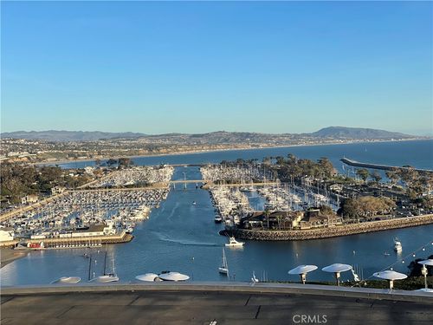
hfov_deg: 36.8
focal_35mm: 52
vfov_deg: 28.0
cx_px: 216
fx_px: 650
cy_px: 162
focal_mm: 6
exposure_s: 1/1229
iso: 25
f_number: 2
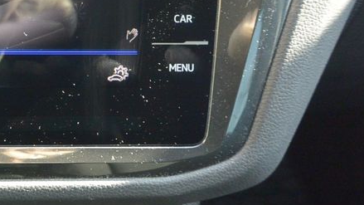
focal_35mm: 66
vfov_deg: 17.7
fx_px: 637
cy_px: -13
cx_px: -56
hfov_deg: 28.4
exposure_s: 1/125
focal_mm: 10
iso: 360
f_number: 3.5
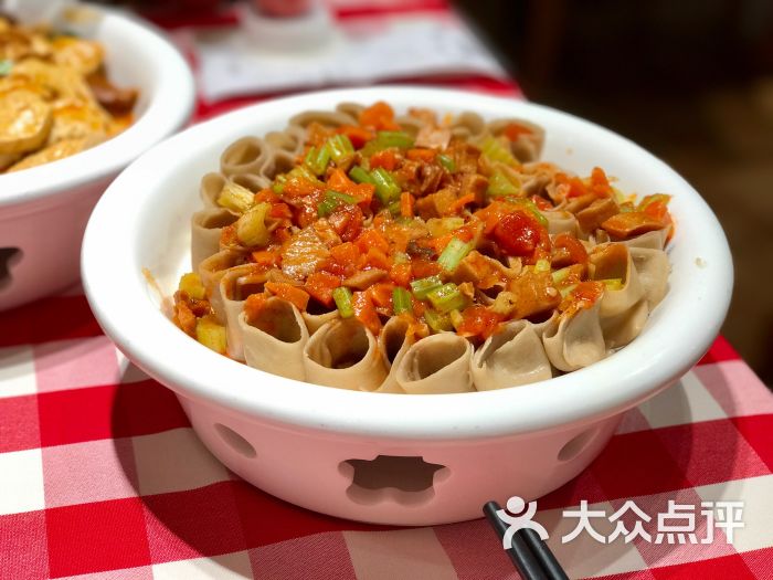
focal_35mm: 57
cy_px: 290
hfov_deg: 33.8
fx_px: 1273
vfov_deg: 25.7
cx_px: 386
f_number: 2.8
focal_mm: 6.6
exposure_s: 1/50
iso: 50
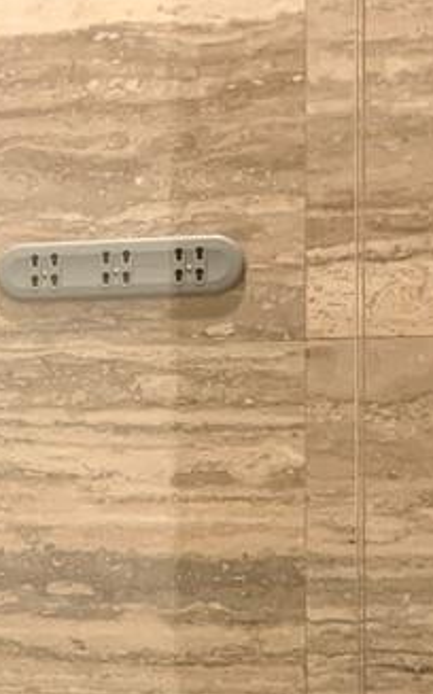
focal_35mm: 135
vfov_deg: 15.4
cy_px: 575
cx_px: -420
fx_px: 2552
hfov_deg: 9.1
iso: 250
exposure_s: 1/60
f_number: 1.8
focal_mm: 4.25
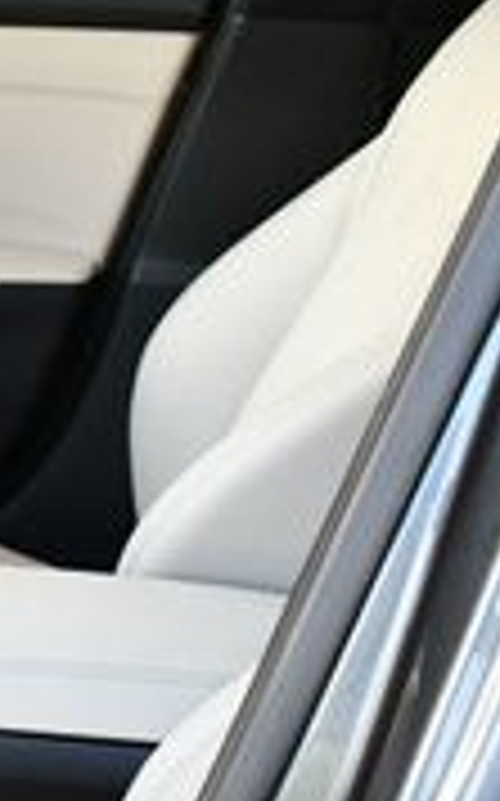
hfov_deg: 8.8
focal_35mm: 132
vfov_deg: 15.7
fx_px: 2883
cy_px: 716
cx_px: -793
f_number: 3.5
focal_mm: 18
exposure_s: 1/250
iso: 800
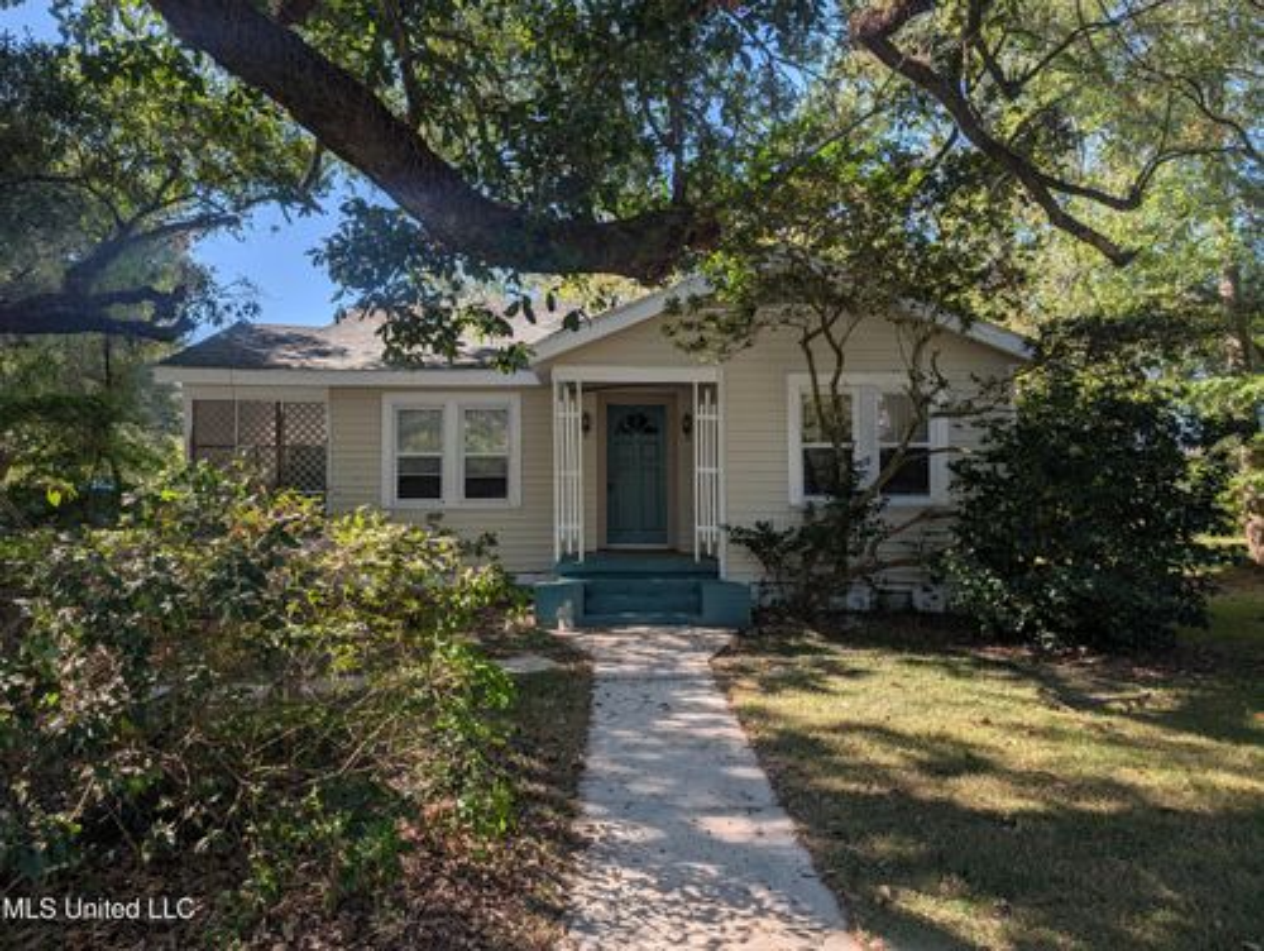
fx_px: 877
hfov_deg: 71.5
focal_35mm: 24
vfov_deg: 56.9
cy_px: 476
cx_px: 632
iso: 17
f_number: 1.68
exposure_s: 1/1835
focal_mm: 6.9
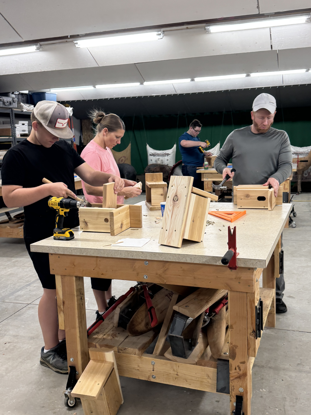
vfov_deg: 71.6
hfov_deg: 56.8
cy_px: 208
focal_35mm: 24
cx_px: 156
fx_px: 287
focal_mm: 6.76
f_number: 1.78
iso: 160
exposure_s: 1/60
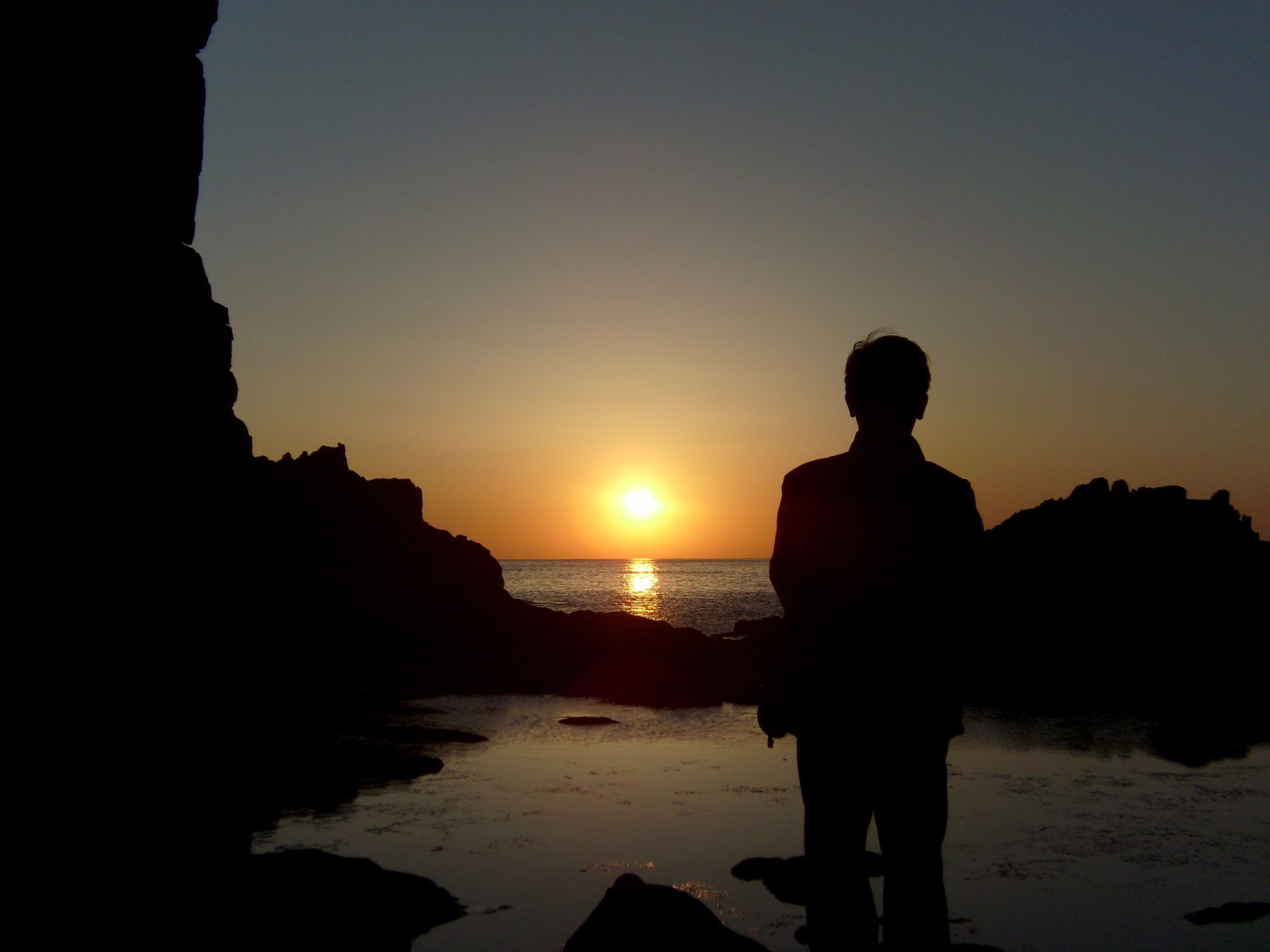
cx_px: 635
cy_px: 476
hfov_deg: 43.9
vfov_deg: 33.6
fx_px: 1578
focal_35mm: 43
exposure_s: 1/1000
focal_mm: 7.1
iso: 80
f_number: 6.8
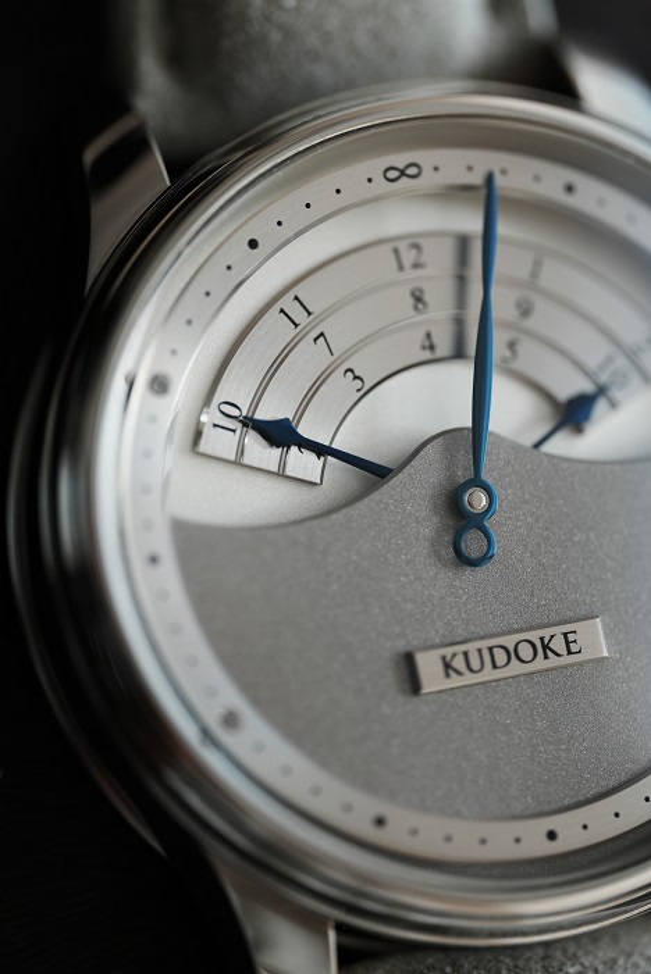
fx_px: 2845
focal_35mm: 105
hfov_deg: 13.1
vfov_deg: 19.4
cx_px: 326
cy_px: 487
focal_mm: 105
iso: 800
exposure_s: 1/250
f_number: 2.8
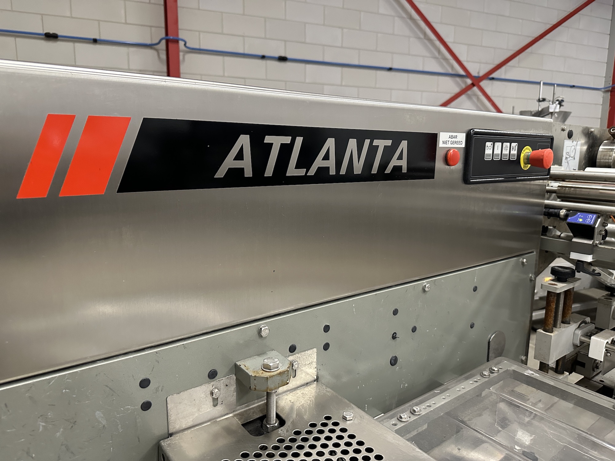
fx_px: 426
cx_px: 308
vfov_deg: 56.8
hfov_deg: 71.6
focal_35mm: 24
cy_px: 230
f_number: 1.78
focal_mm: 6.86
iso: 500
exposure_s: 1/50
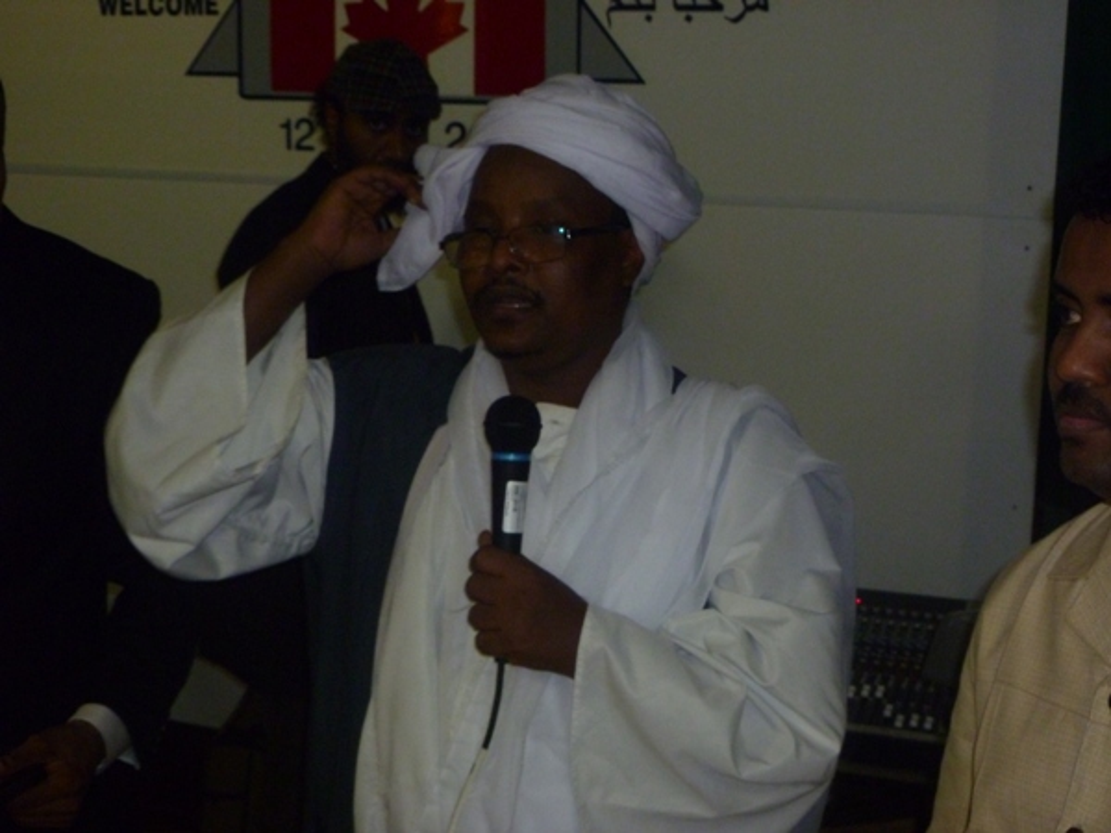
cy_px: 416
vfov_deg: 29.1
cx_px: 556
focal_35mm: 50
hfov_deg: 38.2
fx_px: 1605
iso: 400
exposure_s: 1/60
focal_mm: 9
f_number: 3.9
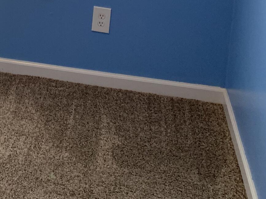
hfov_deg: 20.5
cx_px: -45
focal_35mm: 90
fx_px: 691
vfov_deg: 15.0
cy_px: -117
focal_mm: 4.25
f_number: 1.8
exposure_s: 1/60
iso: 64
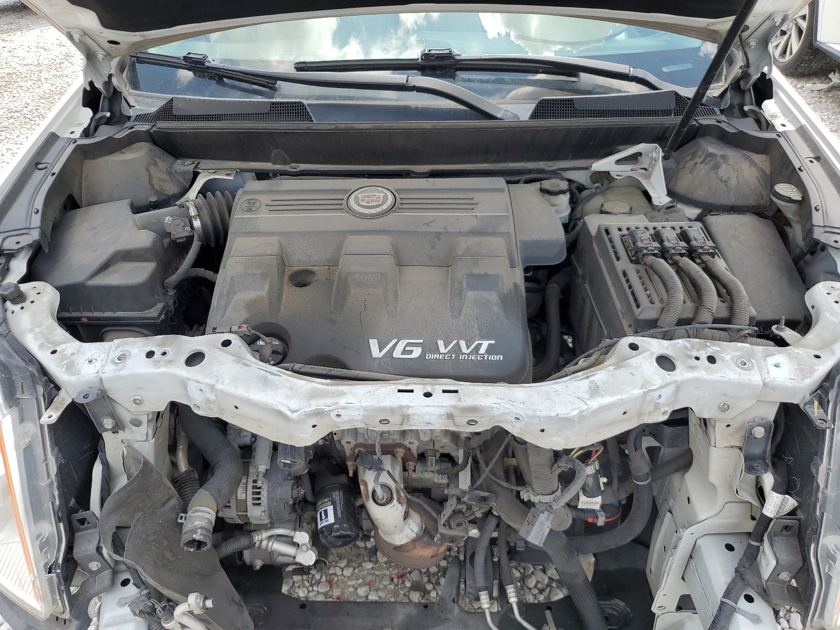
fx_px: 631
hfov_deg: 67.3
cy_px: 315
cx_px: 420
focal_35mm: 26
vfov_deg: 53.1
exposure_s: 1/909
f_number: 1.5
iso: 50
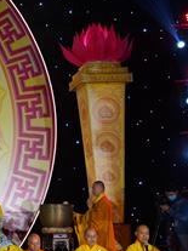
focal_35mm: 121
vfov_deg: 16.3
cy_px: 119
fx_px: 877
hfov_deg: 11.3
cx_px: -154
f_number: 2.8
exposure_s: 1/40
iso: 125
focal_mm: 40
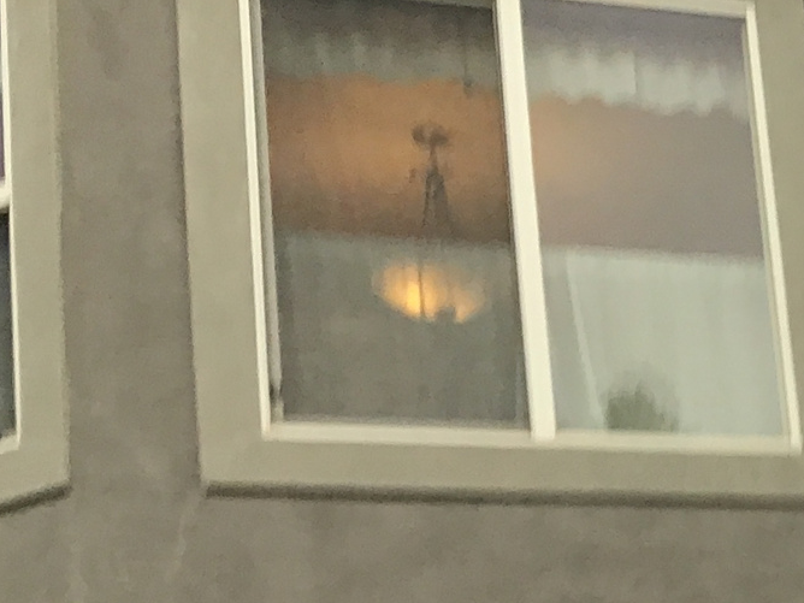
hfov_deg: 18.8
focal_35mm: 95
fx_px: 2206
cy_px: 788
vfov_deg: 14.9
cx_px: 1121
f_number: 2.4
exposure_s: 1/40
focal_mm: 3.3
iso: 25
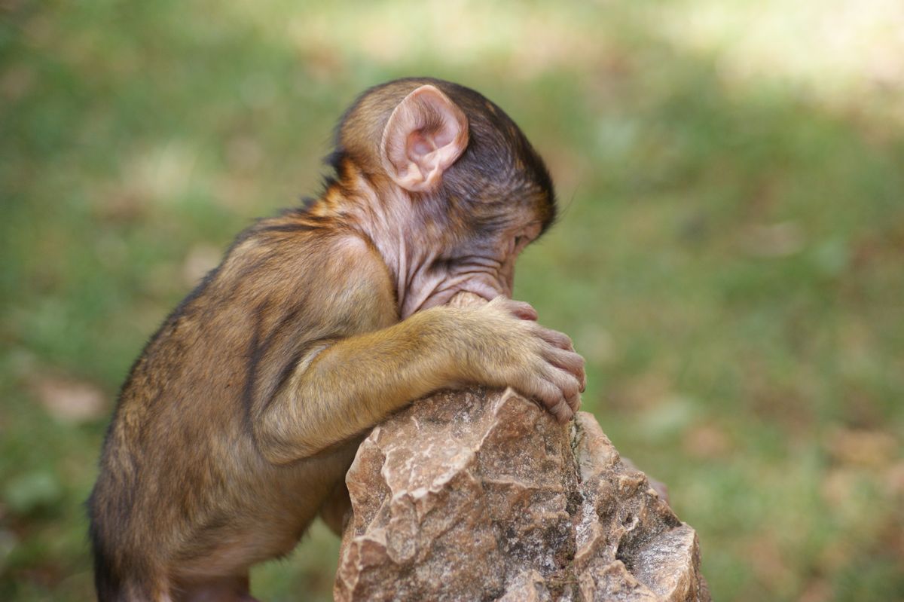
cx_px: 452
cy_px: 301
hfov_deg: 15.2
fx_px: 3388
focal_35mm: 135
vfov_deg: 10.2
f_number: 4
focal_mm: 90
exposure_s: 1/160
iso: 200
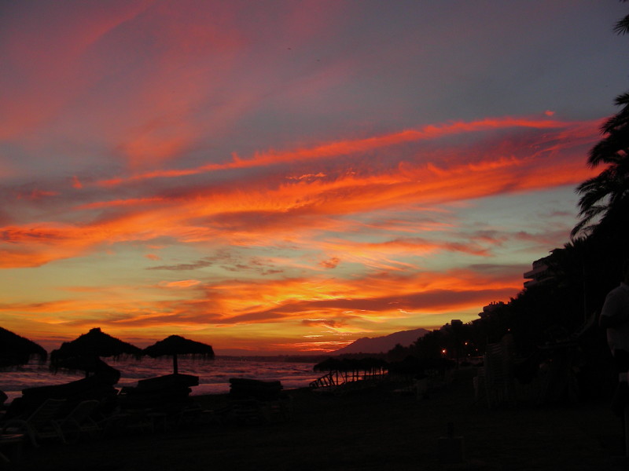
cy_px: 236
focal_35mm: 38
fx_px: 690
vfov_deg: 37.7
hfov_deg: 49.0
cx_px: 314
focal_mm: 6.3
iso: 50
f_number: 3.5
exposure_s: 1/59.6
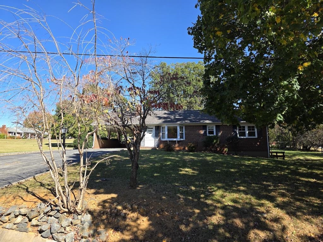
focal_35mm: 23
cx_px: 162
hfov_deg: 73.9
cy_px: 121
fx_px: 215
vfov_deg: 58.9
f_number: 1.7
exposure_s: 1/2094
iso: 80
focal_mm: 6.3
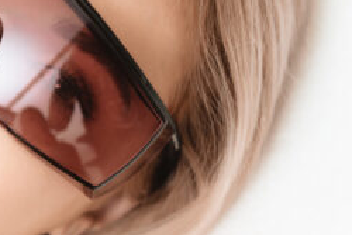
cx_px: -175
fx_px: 1663
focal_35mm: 170
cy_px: 78
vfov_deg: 8.1
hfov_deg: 11.6
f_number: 2.8
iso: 160
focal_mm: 50
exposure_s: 1/125
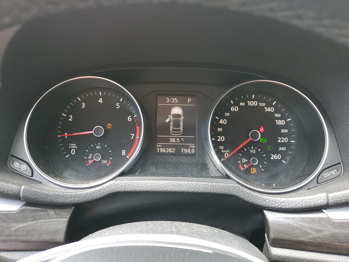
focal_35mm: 26
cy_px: 131
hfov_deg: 67.3
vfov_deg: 53.1
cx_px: 174
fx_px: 262
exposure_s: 1/120
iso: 98
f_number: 1.5
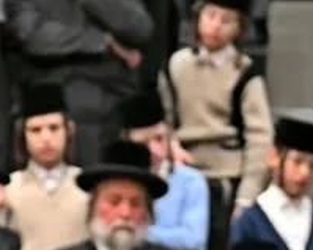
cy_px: 627
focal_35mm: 506
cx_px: -20
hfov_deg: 3.8
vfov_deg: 3.0
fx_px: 4685
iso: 400
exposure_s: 1/400
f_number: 2.8
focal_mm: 70
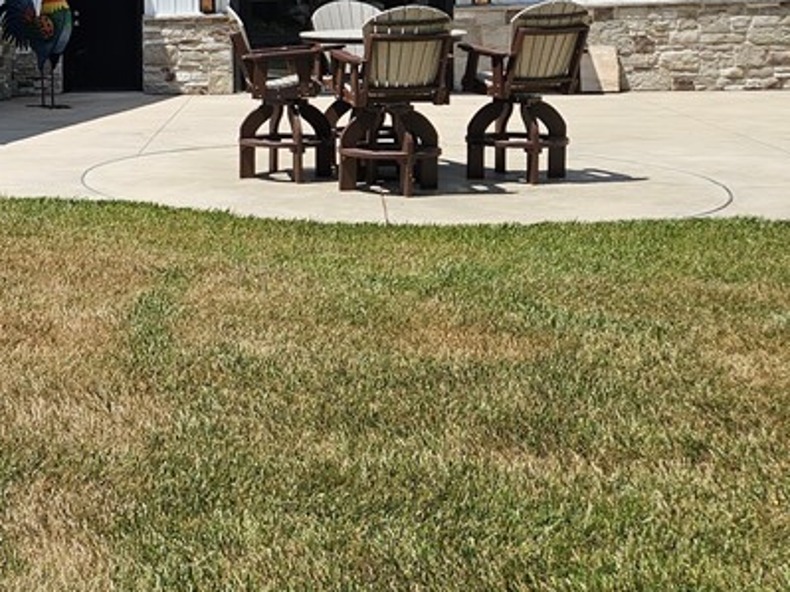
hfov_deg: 29.0
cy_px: 103
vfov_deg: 24.3
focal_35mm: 59
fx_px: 1346
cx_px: -119
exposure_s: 1/2259
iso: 25
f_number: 1.8
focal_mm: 5.4
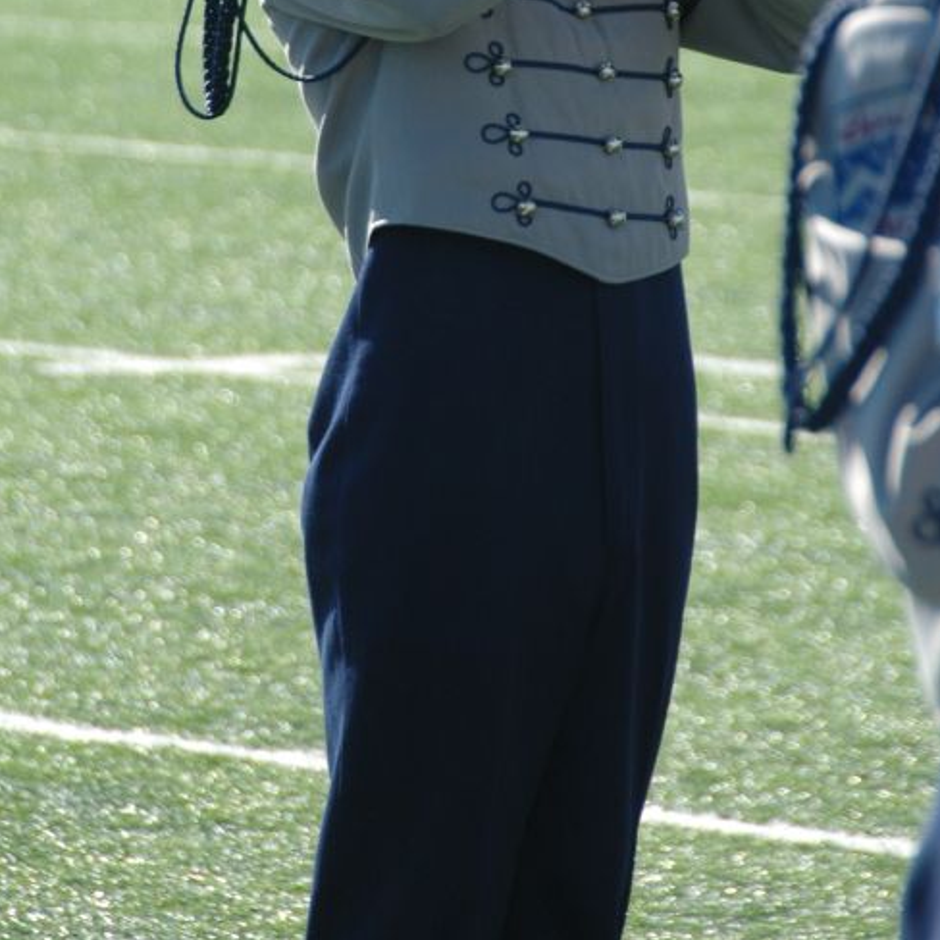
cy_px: 83
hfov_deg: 3.3
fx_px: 16406
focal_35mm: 534
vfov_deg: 3.3
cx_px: 437
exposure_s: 1/400
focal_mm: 200
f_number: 5.6
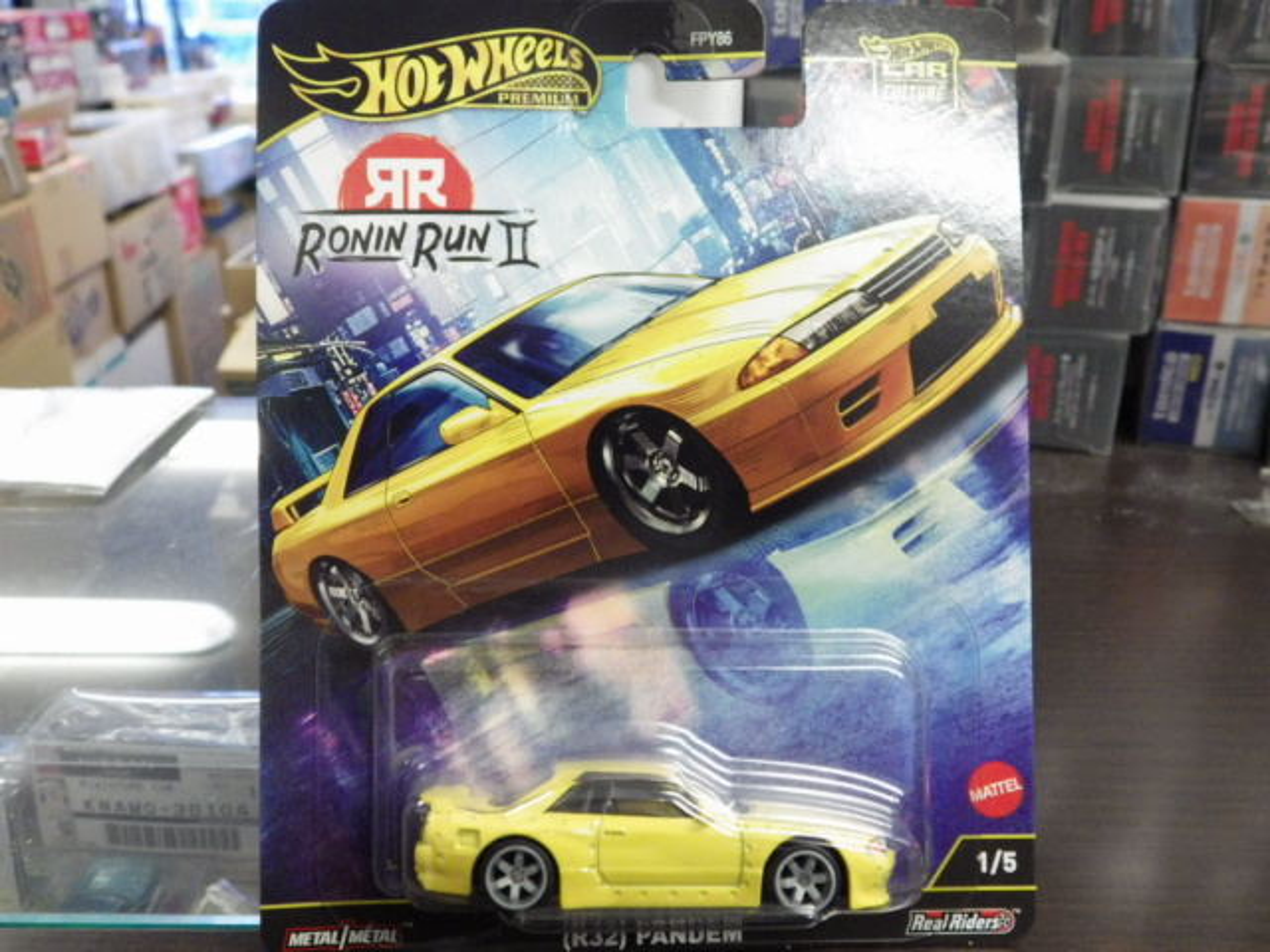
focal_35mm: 34
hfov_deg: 54.0
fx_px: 1247
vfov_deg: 41.8
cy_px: 476
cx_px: 635
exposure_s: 1/50
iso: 800
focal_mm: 6.2
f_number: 3.4
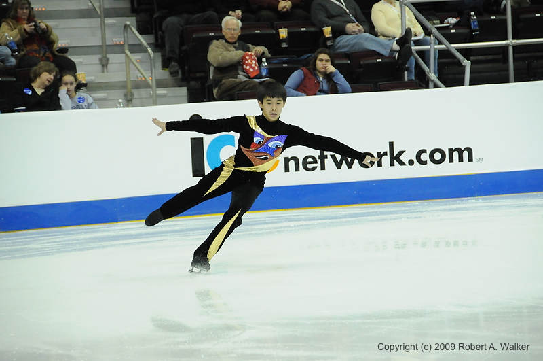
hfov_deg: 10.2
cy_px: 180
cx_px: 272
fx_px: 3050
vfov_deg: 6.8
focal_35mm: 202
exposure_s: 1/640
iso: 3200
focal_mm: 135
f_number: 5.6
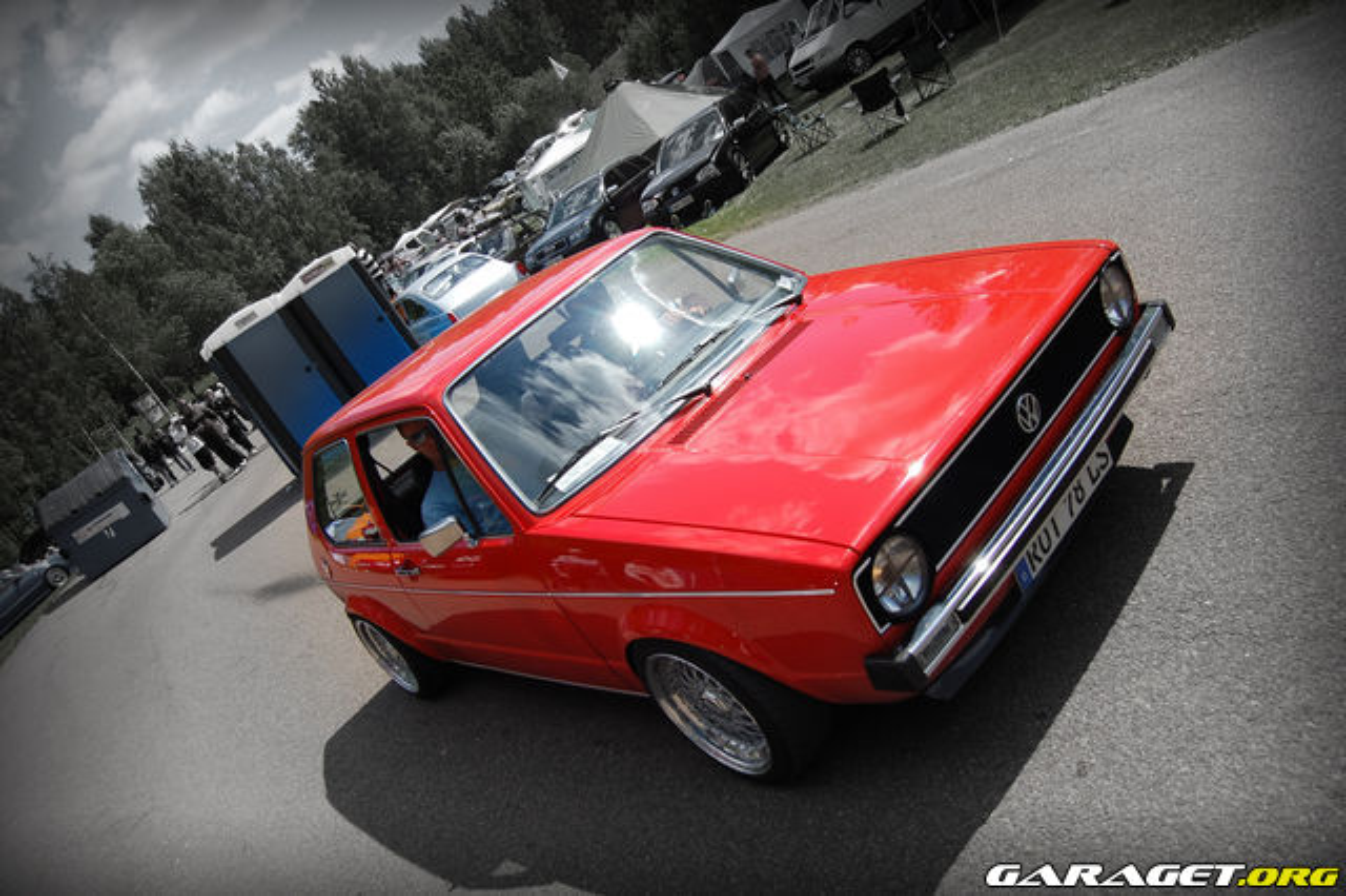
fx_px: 1009
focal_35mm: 27
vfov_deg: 47.9
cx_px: 673
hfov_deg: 67.4
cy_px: 448
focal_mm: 18
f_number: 5
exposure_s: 1/1250
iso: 200
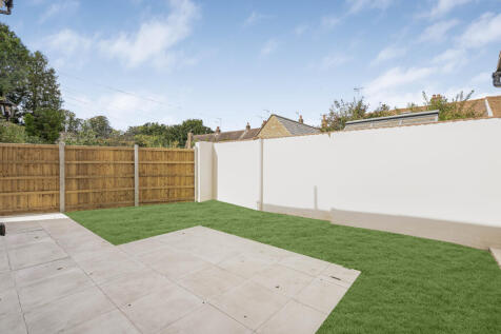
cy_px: 167
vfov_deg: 73.7
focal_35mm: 16
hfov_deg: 96.8
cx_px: 250
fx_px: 223
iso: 400
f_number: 9
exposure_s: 1/200
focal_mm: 16
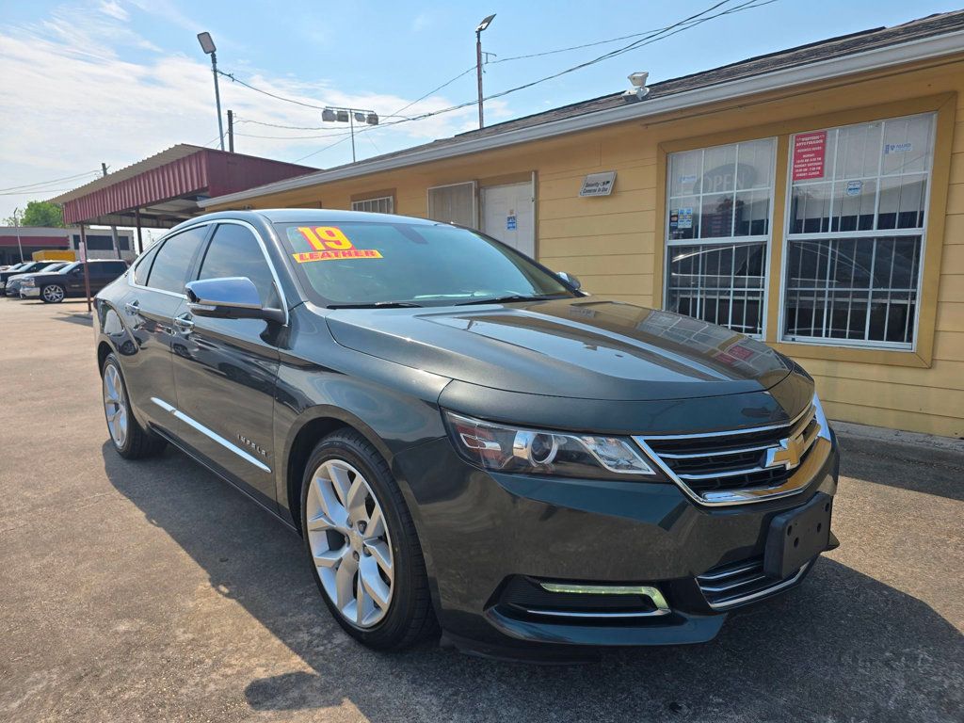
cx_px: 482
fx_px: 641
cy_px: 362
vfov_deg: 58.9
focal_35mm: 23
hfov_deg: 73.9
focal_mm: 6.3
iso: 12
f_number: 1.7
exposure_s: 1/1027
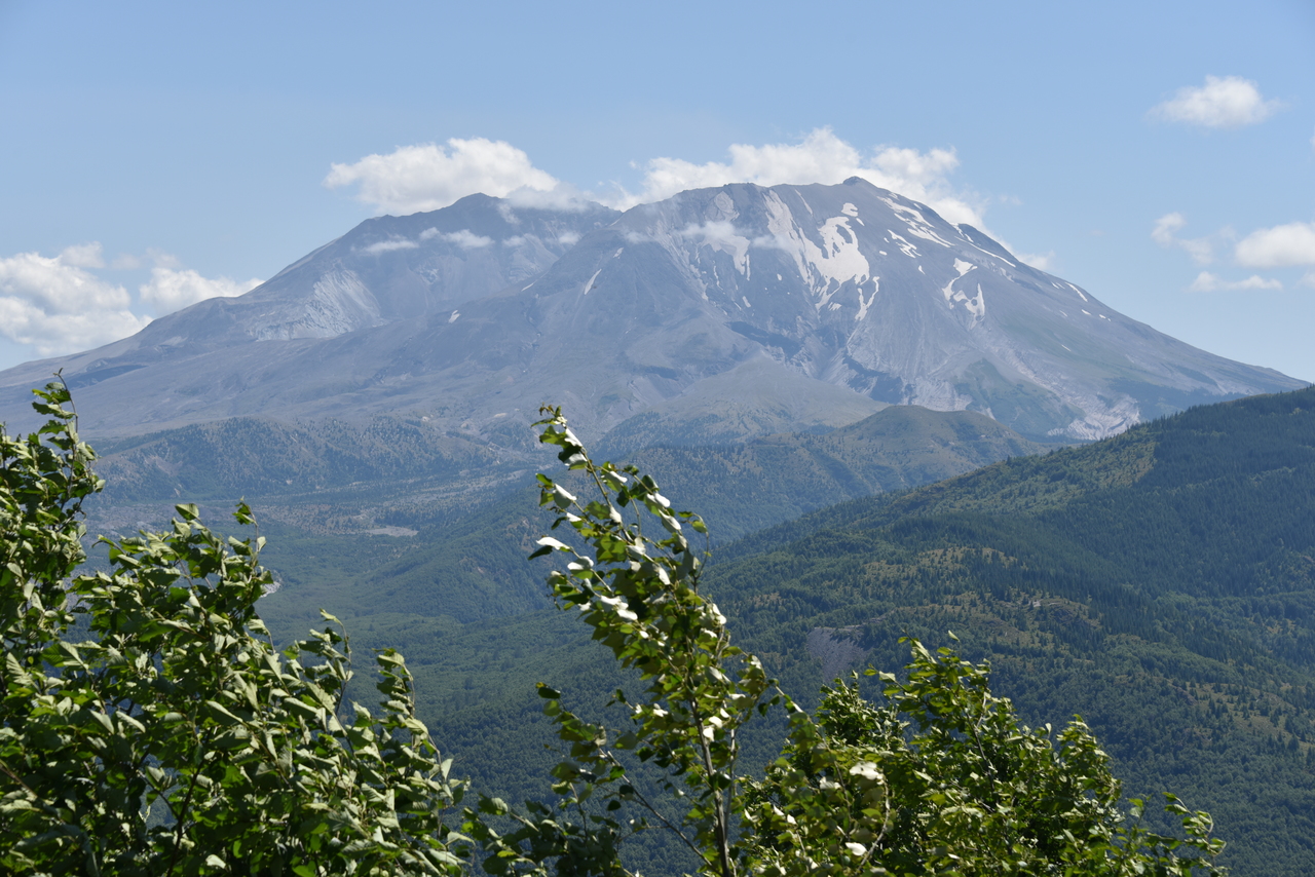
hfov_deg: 23.9
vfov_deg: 16.1
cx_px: 658
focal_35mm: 85
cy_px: 438
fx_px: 3105
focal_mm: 85
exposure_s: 1/320
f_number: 9
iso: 100
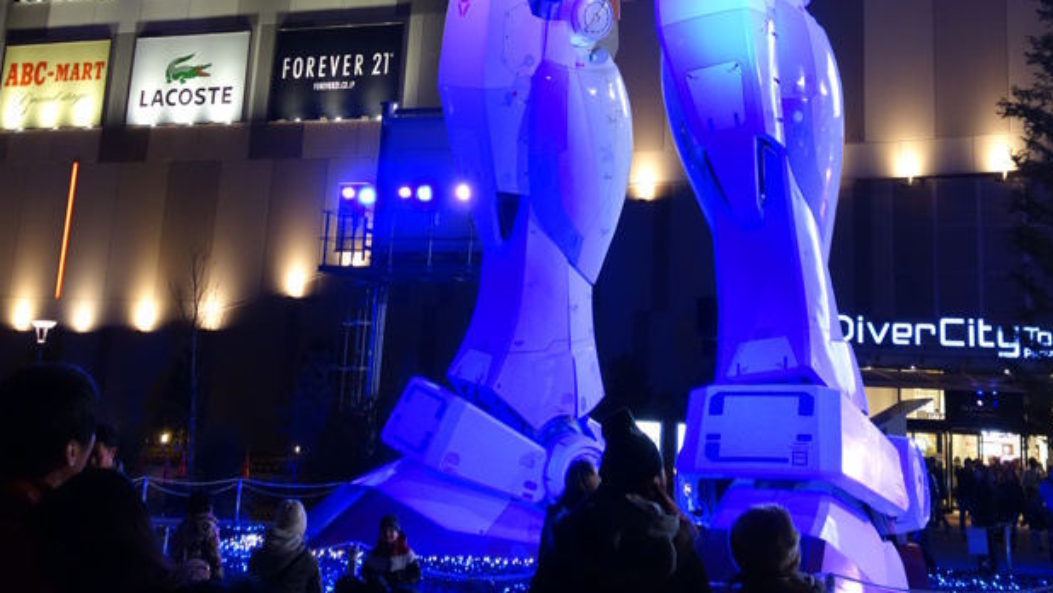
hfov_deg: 35.4
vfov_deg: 19.3
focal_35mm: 59
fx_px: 1648
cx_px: 511
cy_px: -101
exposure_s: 1/40
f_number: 2.8
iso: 640
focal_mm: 12.78
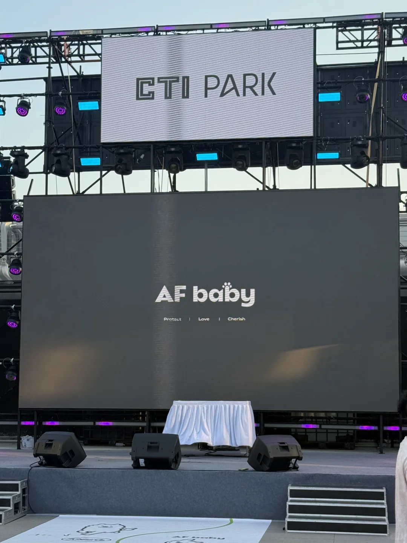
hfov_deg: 30.3
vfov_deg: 39.7
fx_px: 752
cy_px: 272
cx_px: 204
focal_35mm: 48
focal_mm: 6.76
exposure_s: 1/769
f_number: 1.78
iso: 80
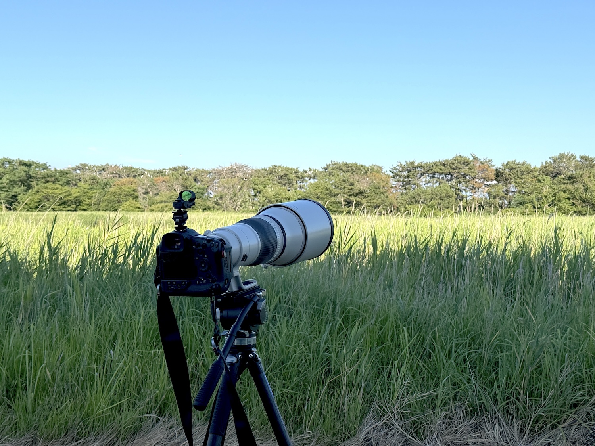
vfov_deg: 30.3
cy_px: 223
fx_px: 825
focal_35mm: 48
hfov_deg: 39.7
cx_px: 298
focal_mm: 6.76
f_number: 1.78
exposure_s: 1/4587
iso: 64
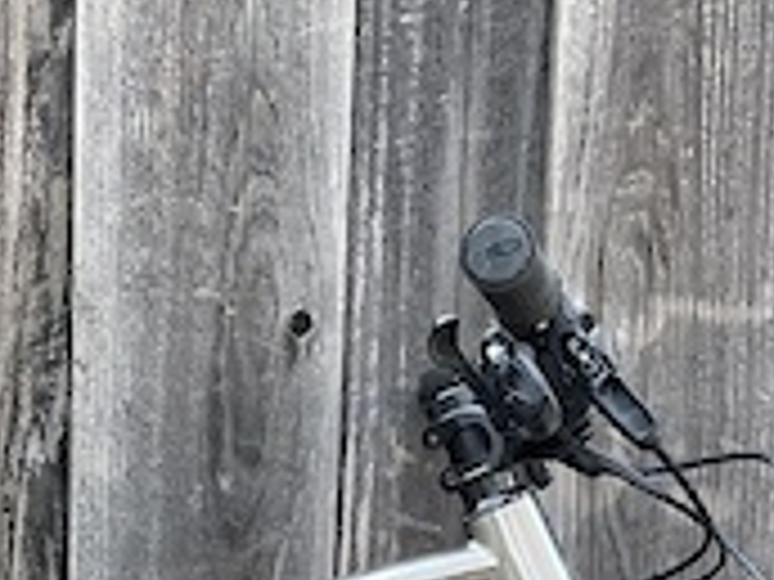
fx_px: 2706
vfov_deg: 11.5
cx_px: -18
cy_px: 1003
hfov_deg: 15.9
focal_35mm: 121
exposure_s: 1/121
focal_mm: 4.2
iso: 100
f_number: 1.6
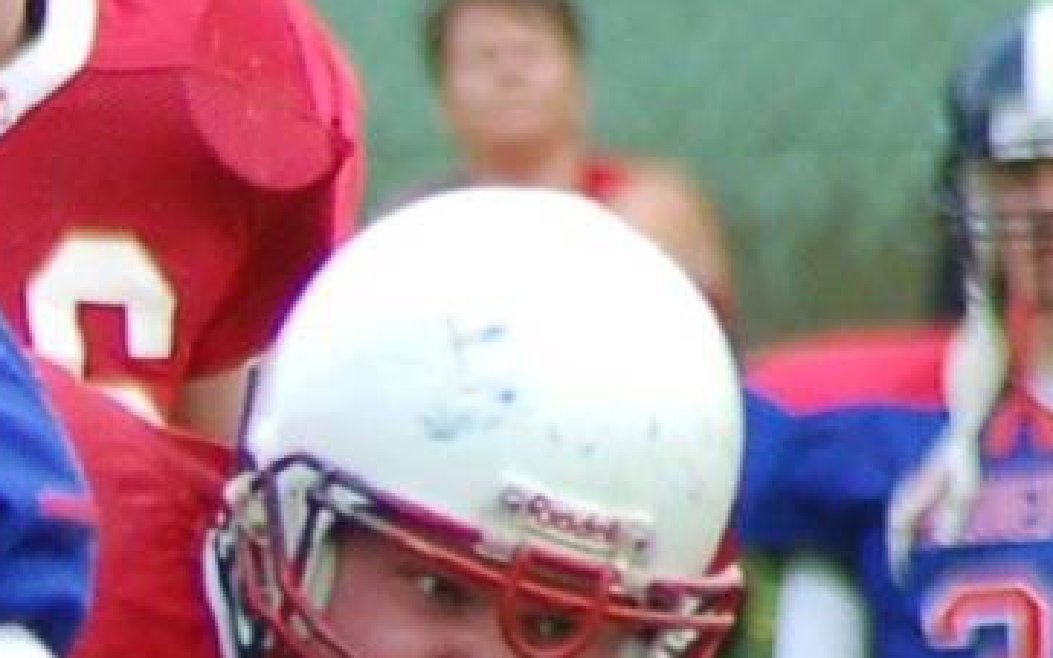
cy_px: 1481
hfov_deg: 1.0
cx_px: -1537
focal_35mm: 2034
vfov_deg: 0.6
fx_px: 58380
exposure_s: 1/500
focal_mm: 220
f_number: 5.3
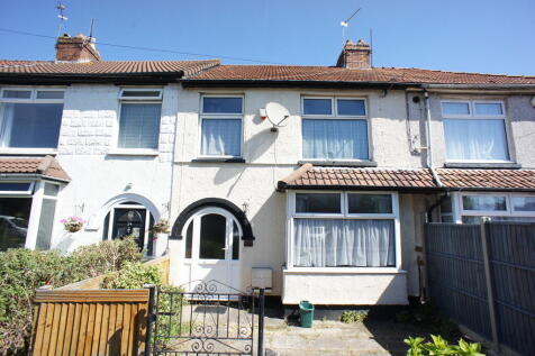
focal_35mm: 24
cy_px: 178
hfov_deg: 73.8
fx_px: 357
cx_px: 268
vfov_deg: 53.1
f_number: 6.3
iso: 200
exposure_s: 1/320
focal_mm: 16
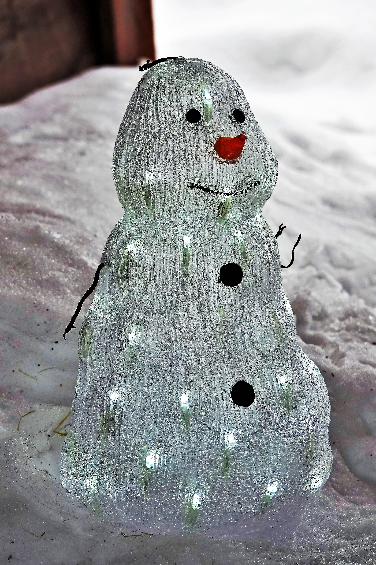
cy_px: 282
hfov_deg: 5.8
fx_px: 3728
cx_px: 188
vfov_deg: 8.7
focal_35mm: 238
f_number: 4
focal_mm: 87.11
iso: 250
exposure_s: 1/250
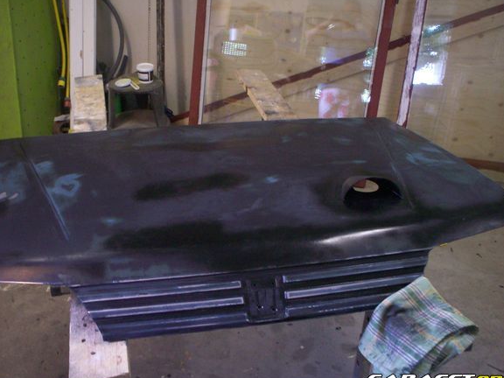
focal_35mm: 40
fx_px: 582
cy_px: 178
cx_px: 237
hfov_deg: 46.8
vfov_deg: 35.9
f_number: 4.5
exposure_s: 1/8
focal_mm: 6
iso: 200
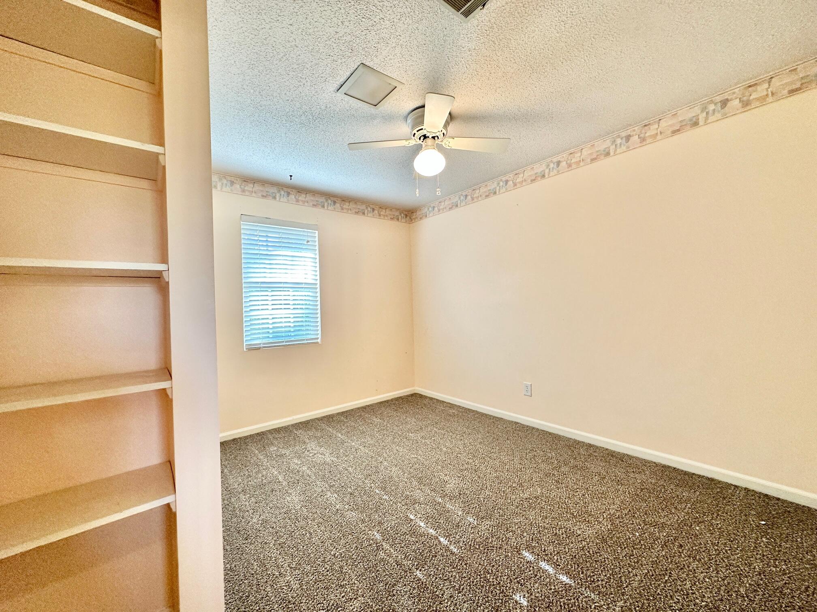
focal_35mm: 14
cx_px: 408
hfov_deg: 102.1
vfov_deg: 85.7
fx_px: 330
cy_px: 306
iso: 200
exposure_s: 1/120
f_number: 2.2
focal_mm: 2.22
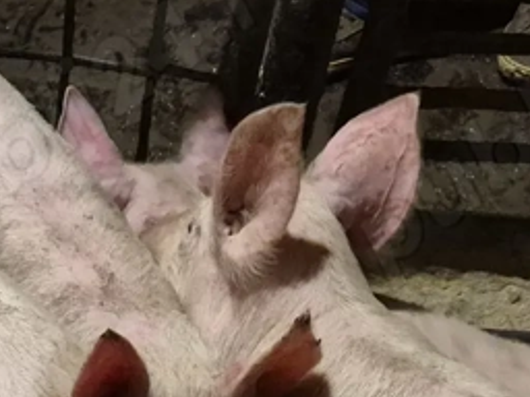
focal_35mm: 90
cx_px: -149
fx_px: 1378
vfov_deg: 14.8
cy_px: 664
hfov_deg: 20.1
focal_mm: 5.4
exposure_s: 1/100
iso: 1600
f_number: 1.8
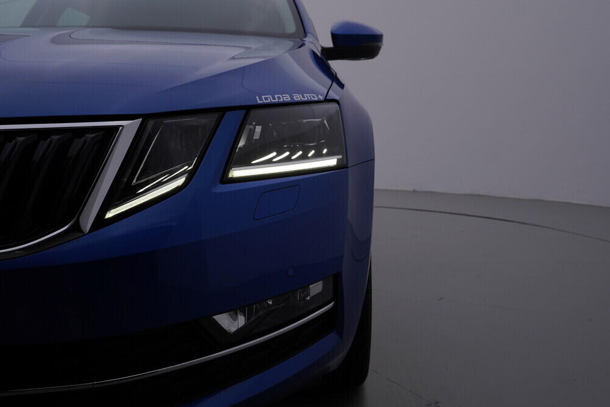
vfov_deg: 35.9
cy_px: 203
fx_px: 627
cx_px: 298
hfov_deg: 51.9
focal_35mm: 37
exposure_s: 1/160
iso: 125
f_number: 6.3
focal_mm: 24
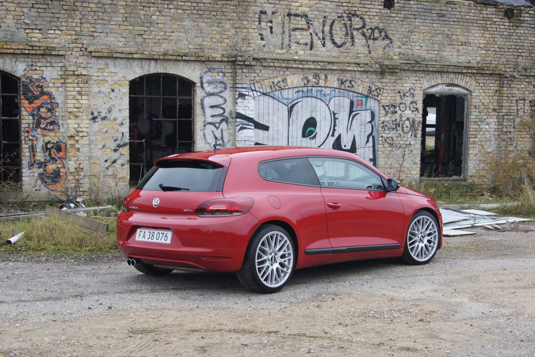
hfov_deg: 37.9
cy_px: 178
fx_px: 780
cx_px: 268
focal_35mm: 52
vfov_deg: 25.8
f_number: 5.6
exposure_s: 1/80
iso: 200
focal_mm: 35
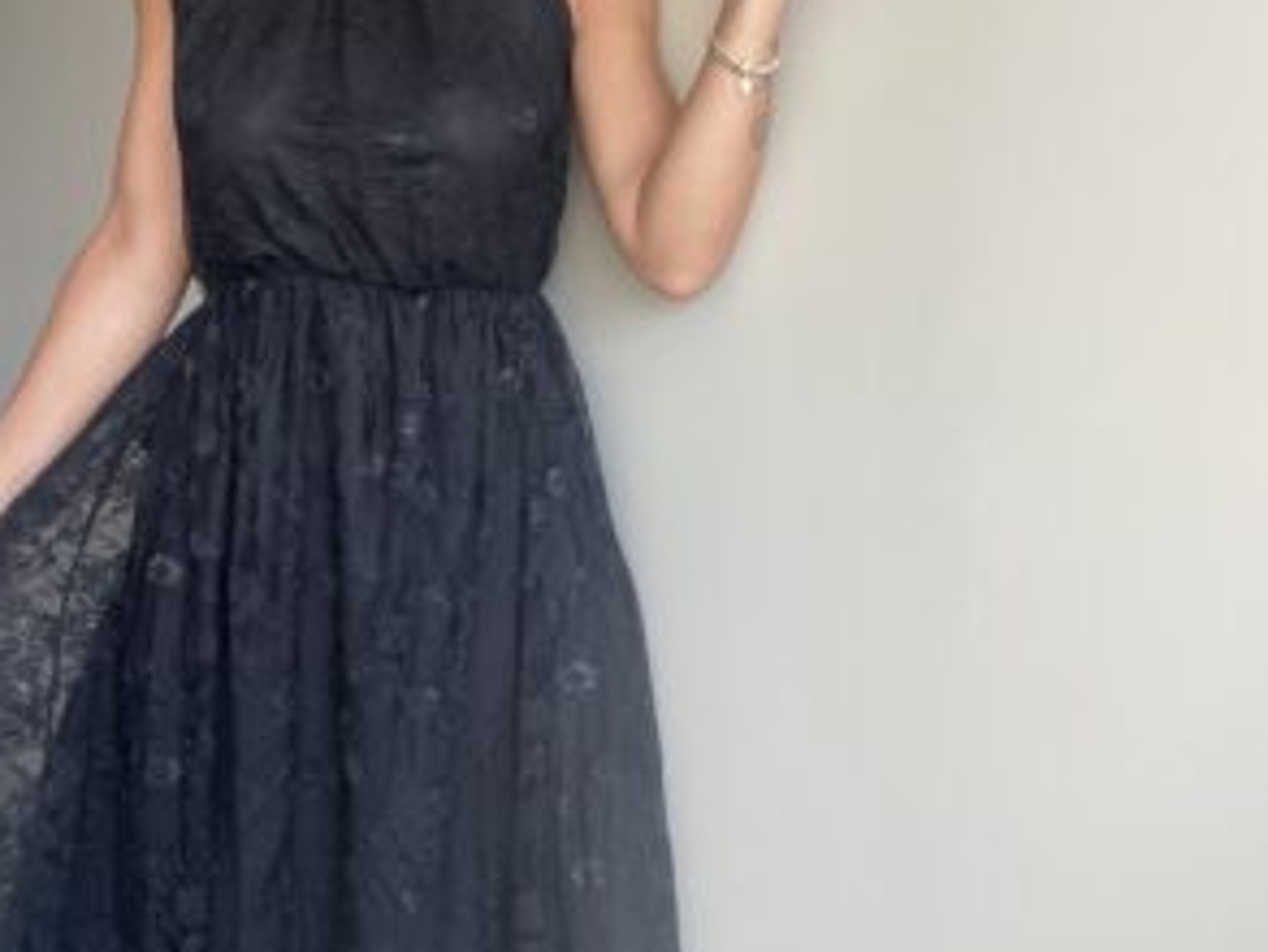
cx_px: 632
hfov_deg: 45.8
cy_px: 498
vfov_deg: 35.2
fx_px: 1502
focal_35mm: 41
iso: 200
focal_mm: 2.71
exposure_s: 1/60
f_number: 2.2
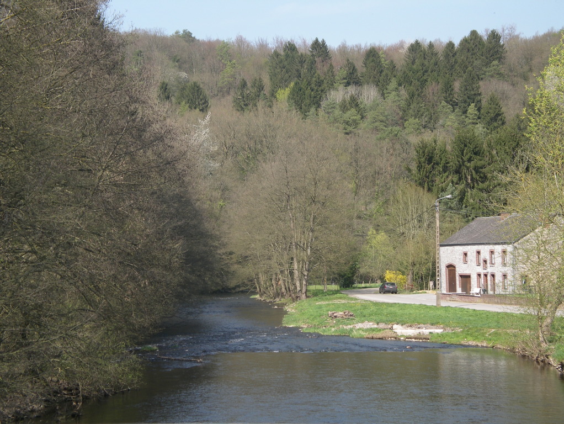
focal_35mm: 98
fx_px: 1598
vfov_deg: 15.1
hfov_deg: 20.0
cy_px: 212
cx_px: 282
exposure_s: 1/320
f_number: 4.6
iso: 80
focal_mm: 20.4
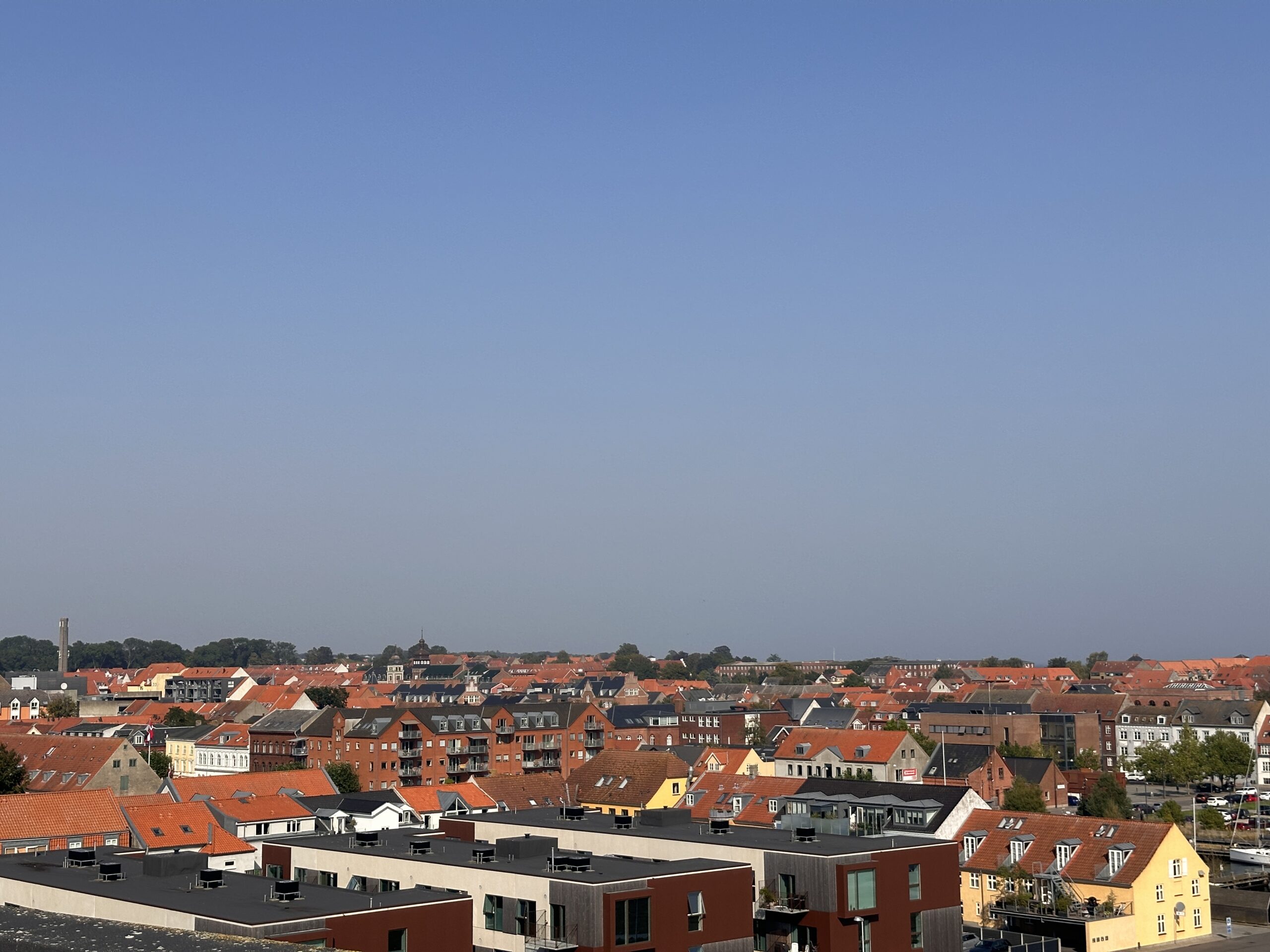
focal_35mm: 48
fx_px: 1761
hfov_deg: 39.7
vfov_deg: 30.3
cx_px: 635
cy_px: 476
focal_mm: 6.86
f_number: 1.78
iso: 64
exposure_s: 1/6211
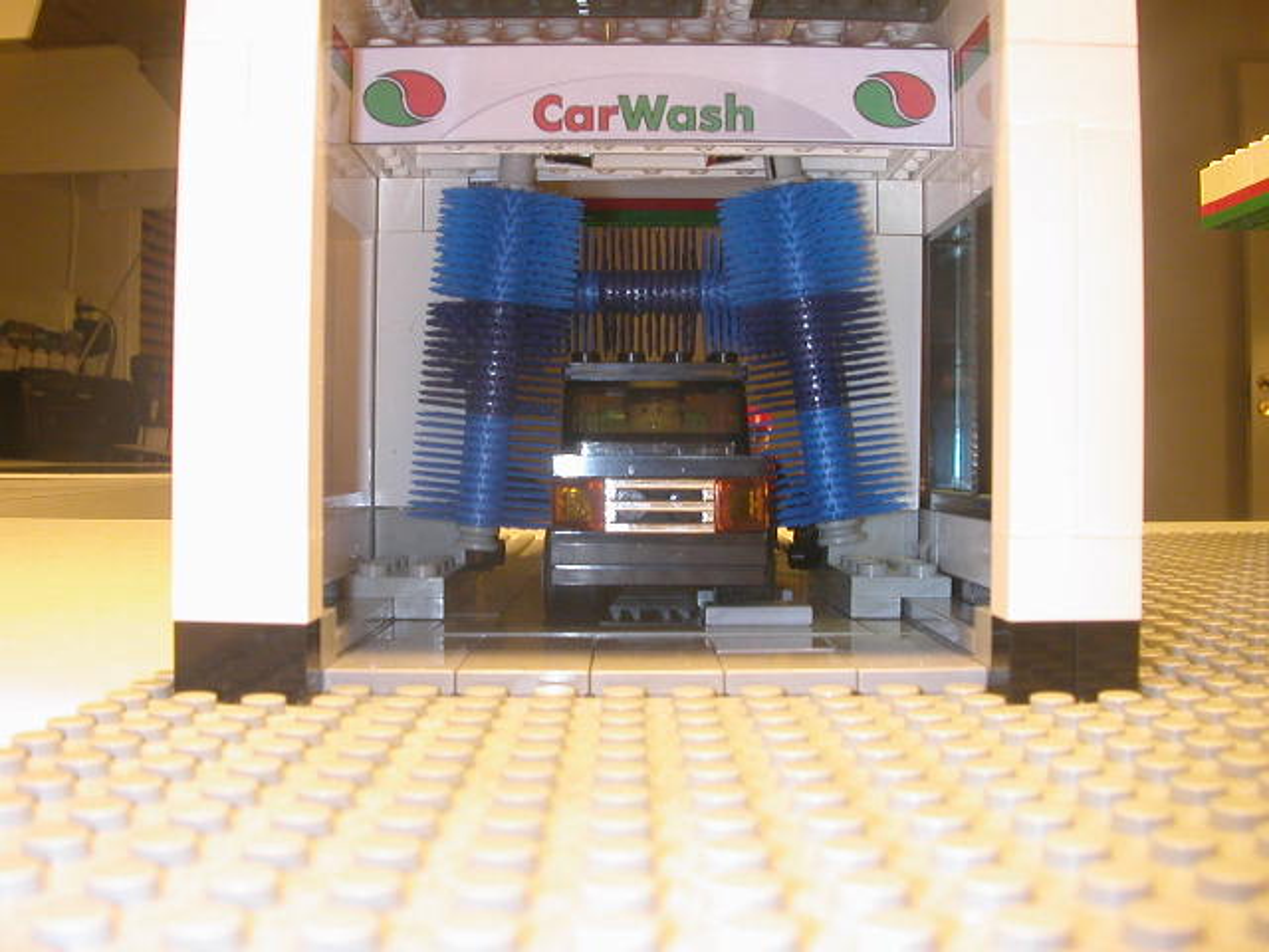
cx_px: 634
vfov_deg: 38.7
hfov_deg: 50.1
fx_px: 1356
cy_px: 476
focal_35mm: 37
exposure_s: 1/10.1
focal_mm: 5.6
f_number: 4.5
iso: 184
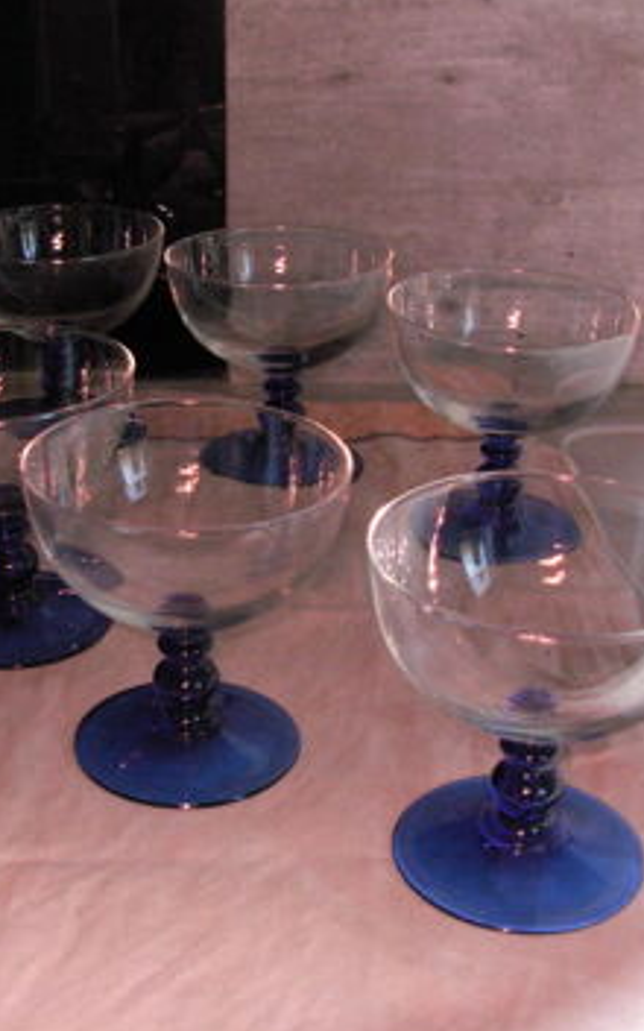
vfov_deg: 36.9
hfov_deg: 23.4
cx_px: 199
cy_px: 518
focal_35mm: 55
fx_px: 1544
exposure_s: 1/161
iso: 400
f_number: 2.9
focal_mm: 6.3
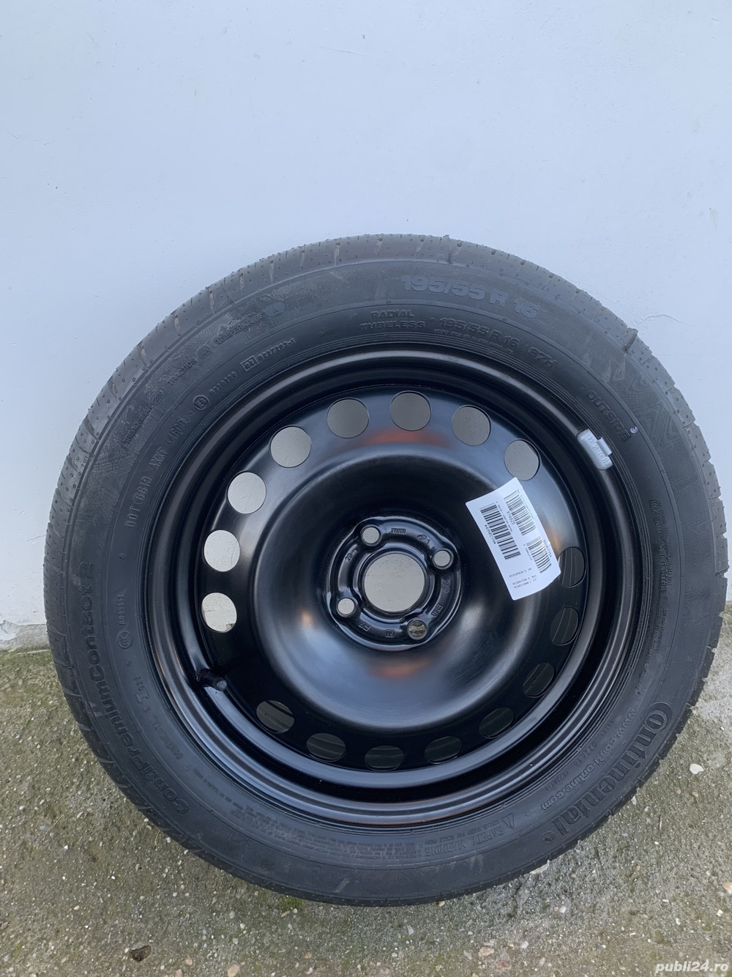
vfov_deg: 67.3
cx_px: 366
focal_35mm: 26
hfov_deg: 53.0
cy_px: 488
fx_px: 733
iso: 32
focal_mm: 4.25
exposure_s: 1/121
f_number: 1.8
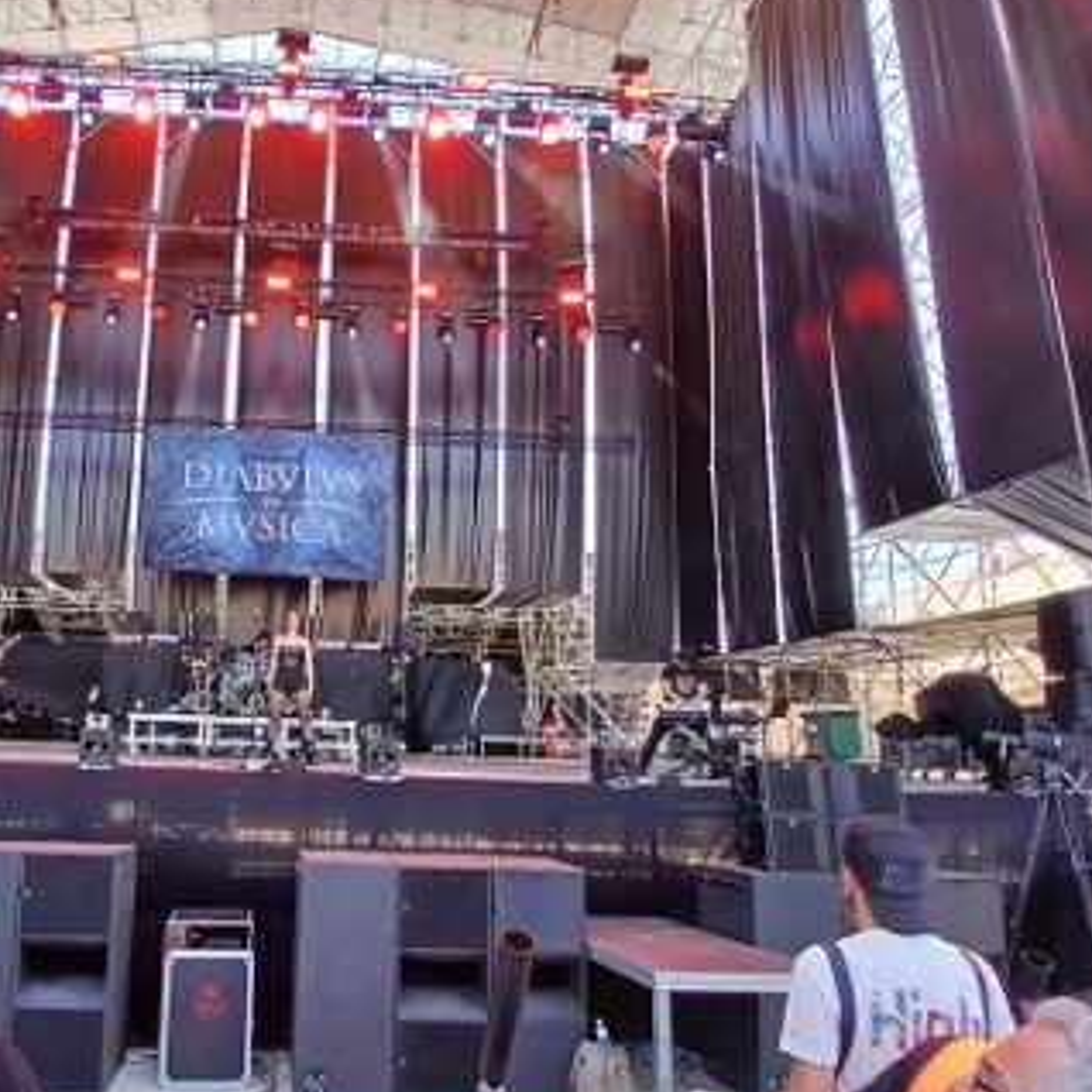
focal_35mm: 23
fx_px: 821
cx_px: 280
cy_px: 603
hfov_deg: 63.5
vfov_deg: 67.1
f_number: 2.2
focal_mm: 1.4
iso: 50
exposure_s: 1/113
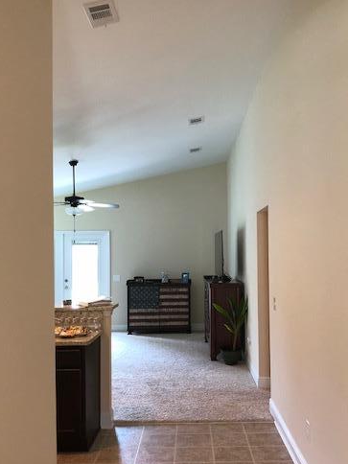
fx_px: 496
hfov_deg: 38.6
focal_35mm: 37
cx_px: 195
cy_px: 260
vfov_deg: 50.0
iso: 40
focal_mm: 4
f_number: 1.8
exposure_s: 1/15
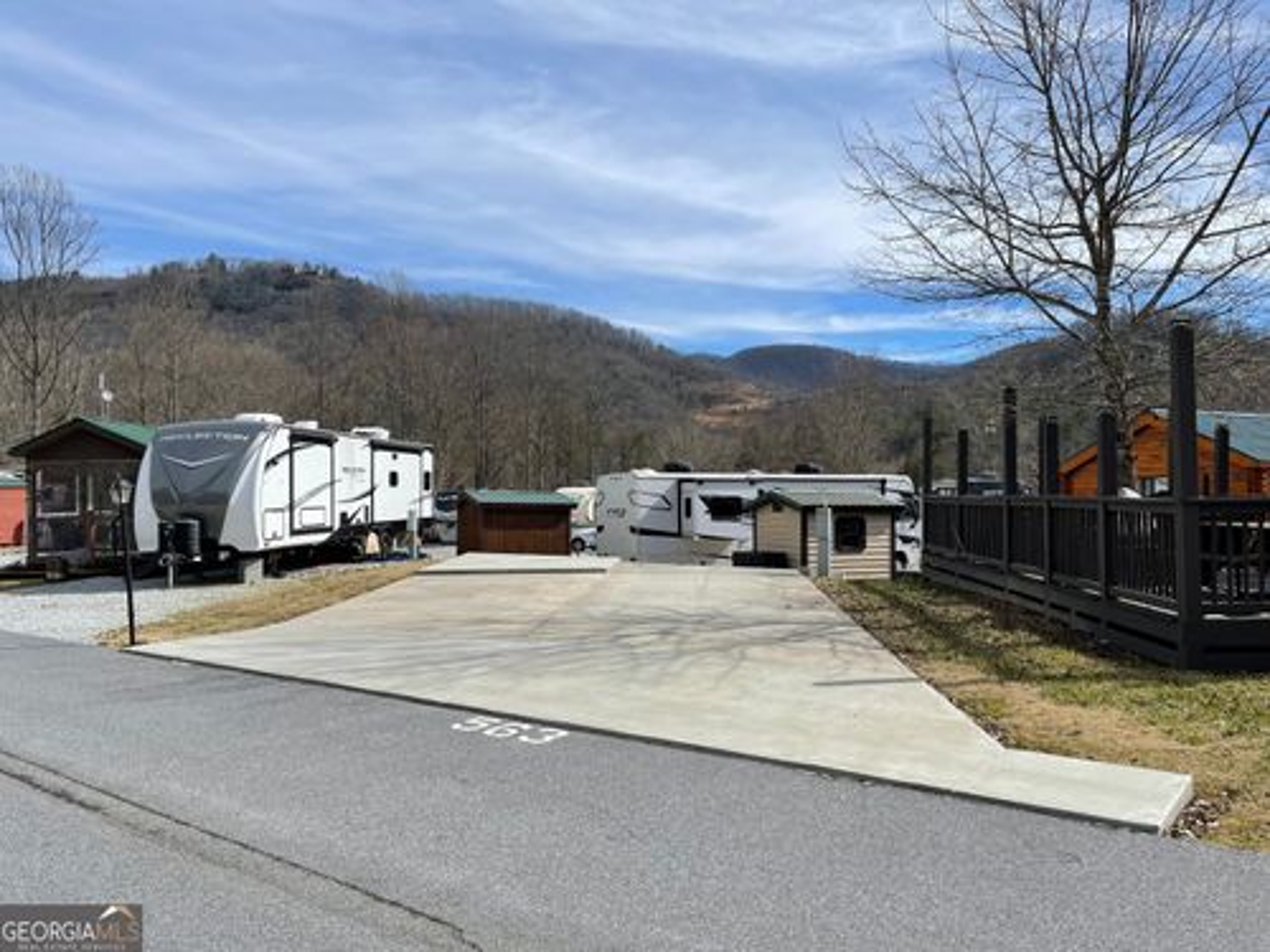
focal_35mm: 25
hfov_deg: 69.4
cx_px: 635
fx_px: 917
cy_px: 476
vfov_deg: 54.9
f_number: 1.6
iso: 32
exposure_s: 1/4902
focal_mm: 5.1
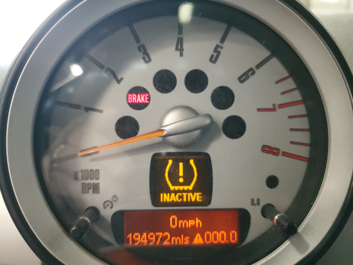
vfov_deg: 53.1
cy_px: 132
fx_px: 265
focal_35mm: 26
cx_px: 176
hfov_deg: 67.3
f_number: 1.5
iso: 382
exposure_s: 1/60.2
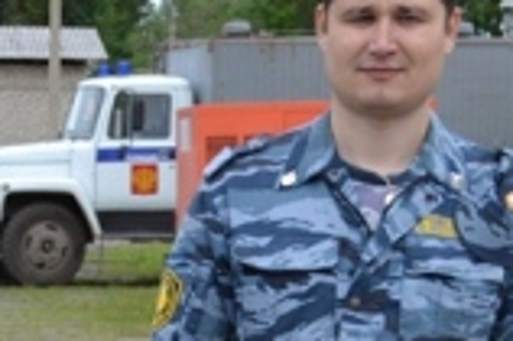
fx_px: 2506
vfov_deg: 7.6
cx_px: -185
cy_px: 565
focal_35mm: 176
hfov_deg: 11.3
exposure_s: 1/160
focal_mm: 29
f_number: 7.1
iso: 100
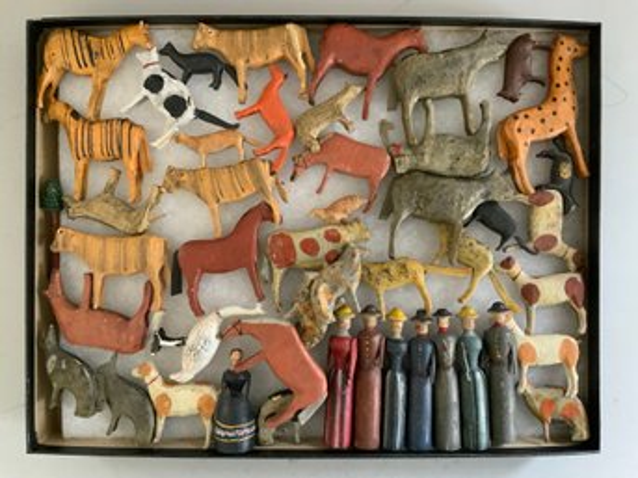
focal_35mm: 29
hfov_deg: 61.7
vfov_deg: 48.2
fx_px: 534
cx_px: 319
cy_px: 239
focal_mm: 3
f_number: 1.8
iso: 250
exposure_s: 1/30
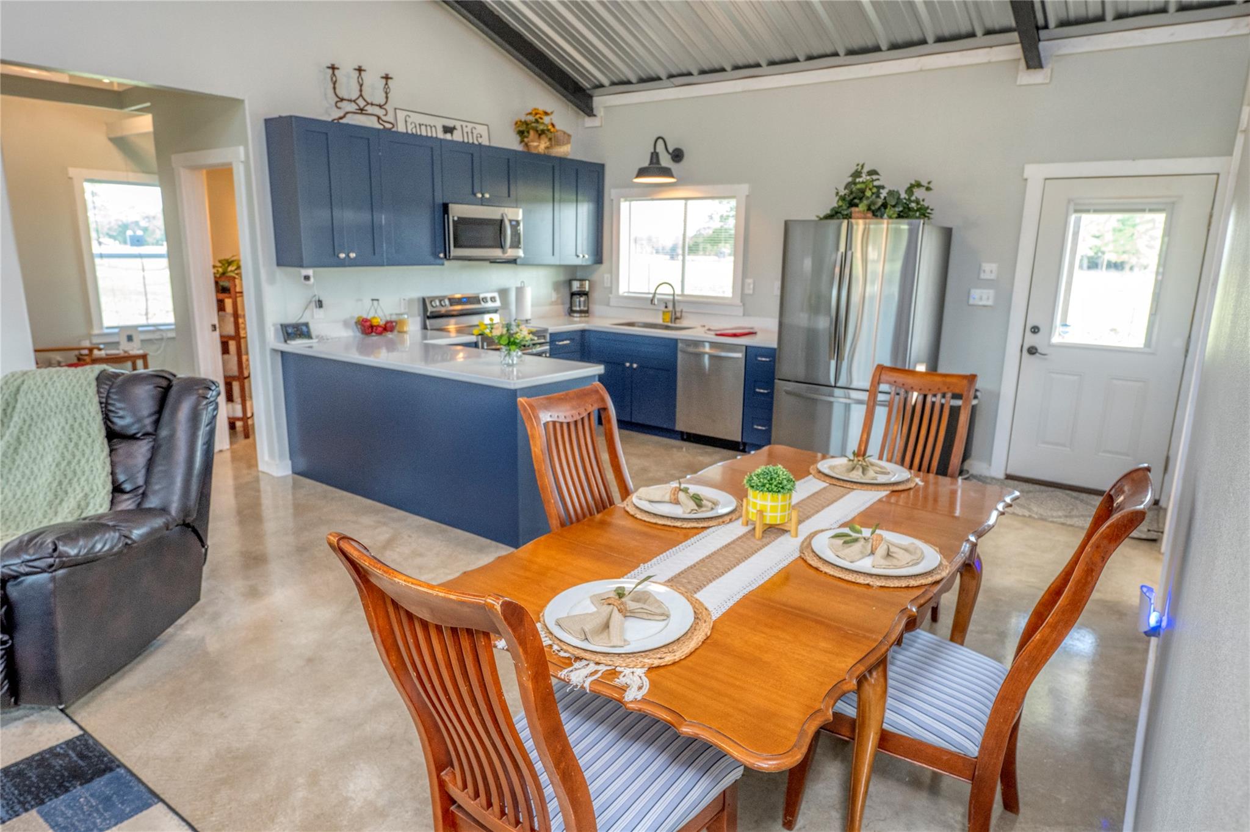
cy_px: 416
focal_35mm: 21
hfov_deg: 81.2
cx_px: 625
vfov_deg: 59.4
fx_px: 729
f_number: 5
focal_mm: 14
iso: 800
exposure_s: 1/60
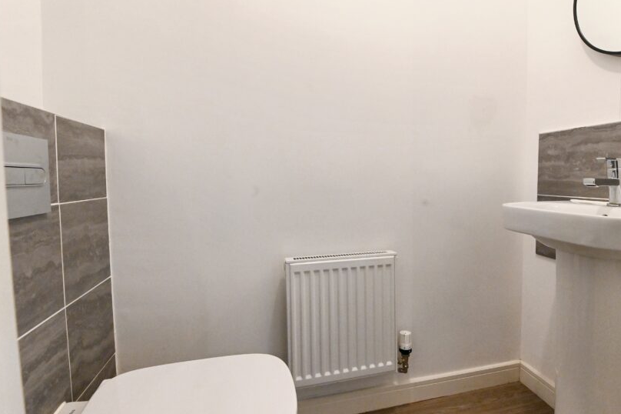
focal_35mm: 19
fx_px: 328
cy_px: 196
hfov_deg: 86.4
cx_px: 352
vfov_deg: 64.5
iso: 6400
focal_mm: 15
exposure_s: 1/125
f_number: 10
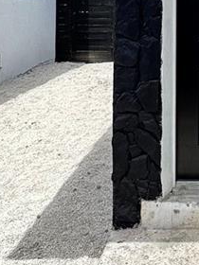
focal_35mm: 60
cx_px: 233
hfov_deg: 22.6
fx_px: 460
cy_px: -33
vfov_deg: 28.9
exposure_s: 1/416
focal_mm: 2.22
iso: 40
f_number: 2.2
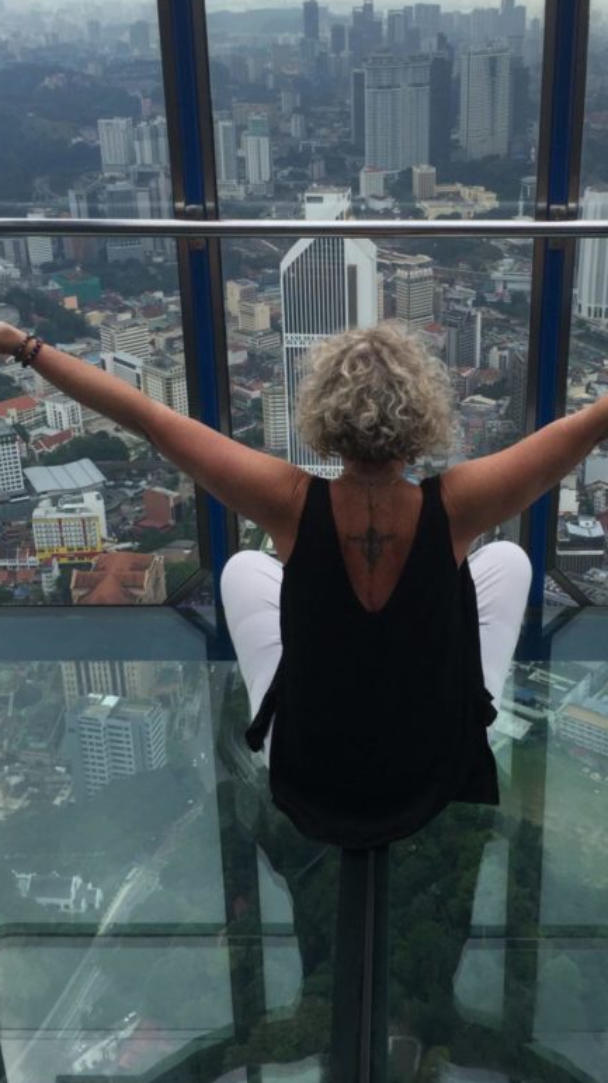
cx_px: 399
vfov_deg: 49.4
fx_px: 1177
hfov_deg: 28.8
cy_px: 493
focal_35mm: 41
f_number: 2.2
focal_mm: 4.15
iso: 32
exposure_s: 1/791
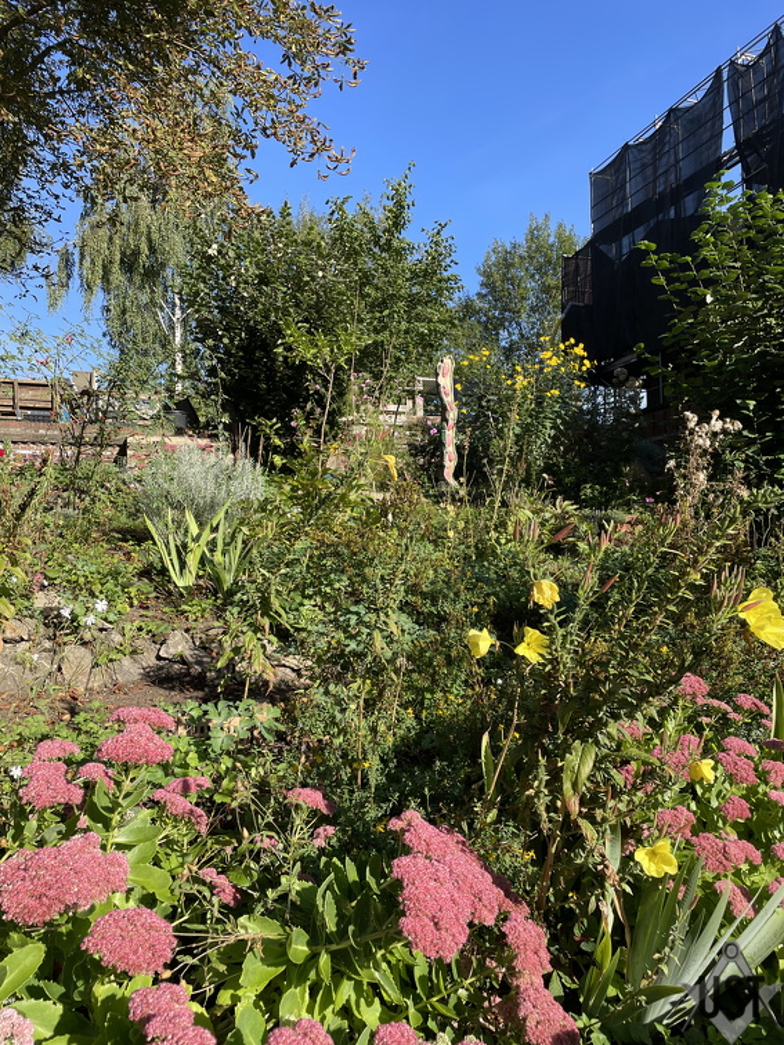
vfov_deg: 67.3
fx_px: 785
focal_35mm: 26
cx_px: 392
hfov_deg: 53.1
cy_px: 522
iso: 32
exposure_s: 1/1401
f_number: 1.6
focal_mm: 4.2
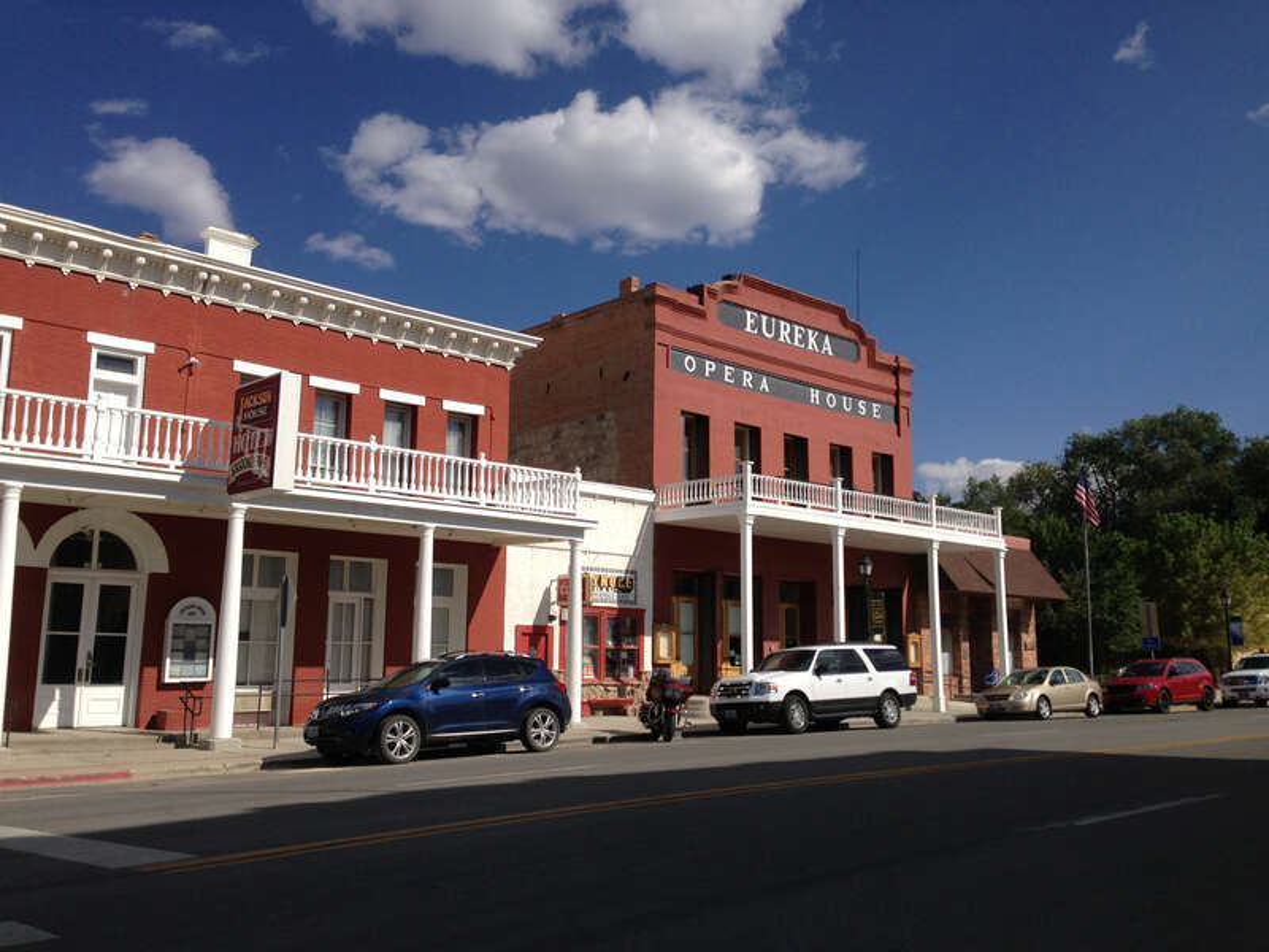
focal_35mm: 33
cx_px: 634
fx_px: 1210
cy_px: 476
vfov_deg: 42.9
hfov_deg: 55.4
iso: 50
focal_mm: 4.13
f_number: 2.4
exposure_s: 1/3012
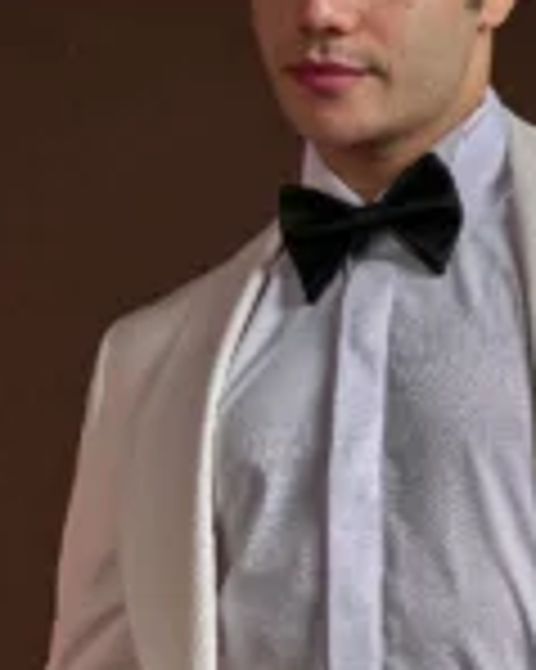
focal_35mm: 241
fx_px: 4784
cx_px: 378
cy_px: 697
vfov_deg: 8.0
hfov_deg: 6.4
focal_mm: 85
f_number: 4.5
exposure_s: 1/125
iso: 200
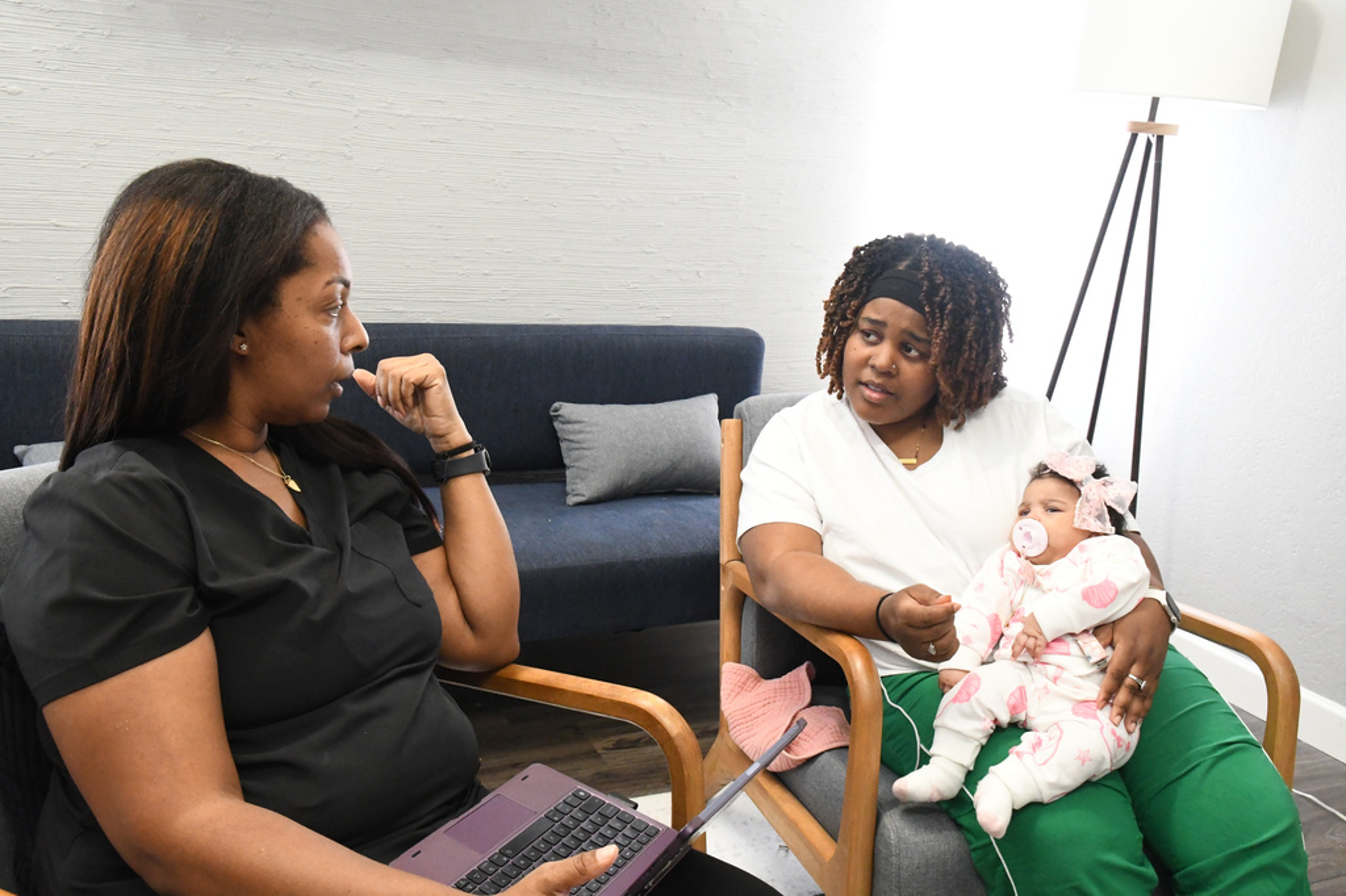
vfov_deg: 39.9
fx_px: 1233
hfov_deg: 57.2
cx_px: 673
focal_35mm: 33
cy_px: 448
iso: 8000
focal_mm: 22
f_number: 10
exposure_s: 1/40
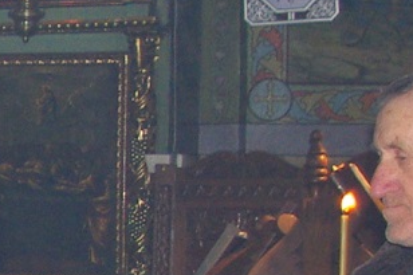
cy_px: 347
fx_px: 2110
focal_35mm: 184
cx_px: -544
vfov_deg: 7.4
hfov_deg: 9.9
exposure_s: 1/30
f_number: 4
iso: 400
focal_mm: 18
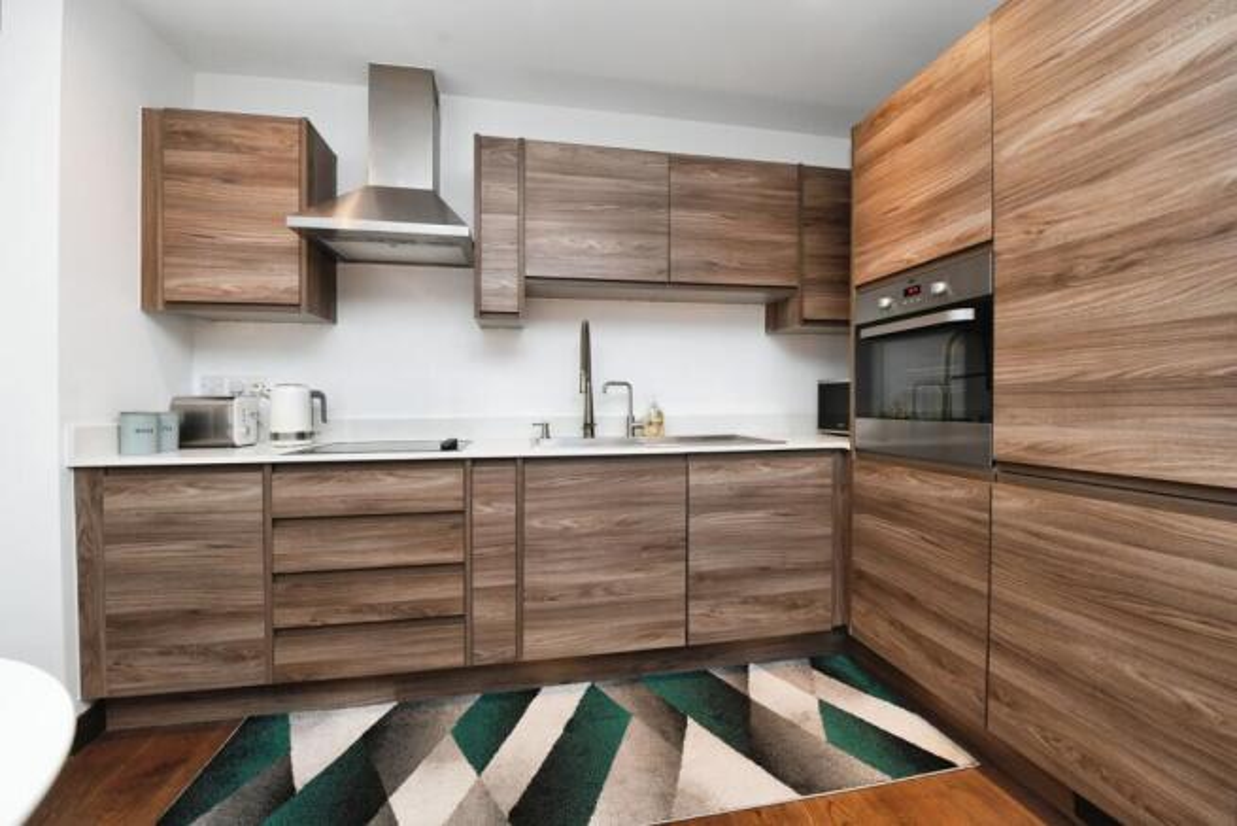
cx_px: 618
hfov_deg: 100.4
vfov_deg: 77.4
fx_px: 515
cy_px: 413
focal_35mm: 15
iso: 800
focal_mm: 15
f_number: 6.3
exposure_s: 1/60
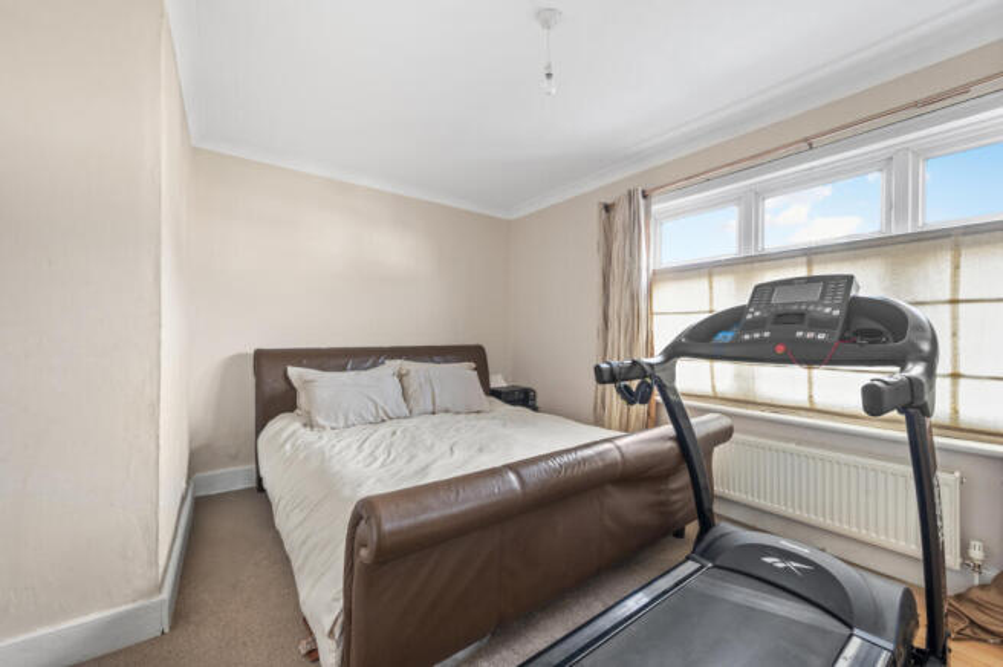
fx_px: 390
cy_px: 334
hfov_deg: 104.3
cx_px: 502
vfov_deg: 81.1
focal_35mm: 14
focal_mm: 14
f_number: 16
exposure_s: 1.6
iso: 250
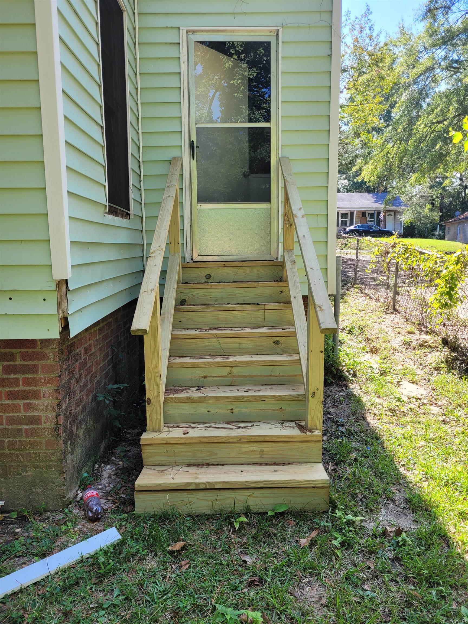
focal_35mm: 26
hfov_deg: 53.1
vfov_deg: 67.3
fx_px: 469
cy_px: 312
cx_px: 234
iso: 40
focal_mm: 5.4
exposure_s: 1/394
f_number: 1.8
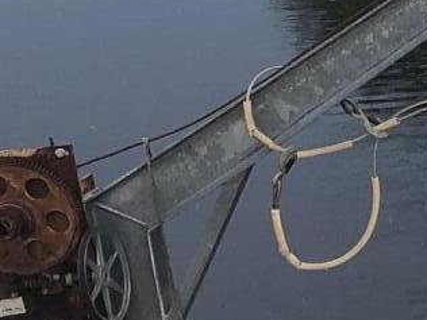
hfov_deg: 9.2
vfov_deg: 8.4
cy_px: 197
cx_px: 1243
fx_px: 2183
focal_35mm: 177
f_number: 1.8
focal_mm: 3.99
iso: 20
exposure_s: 1/578
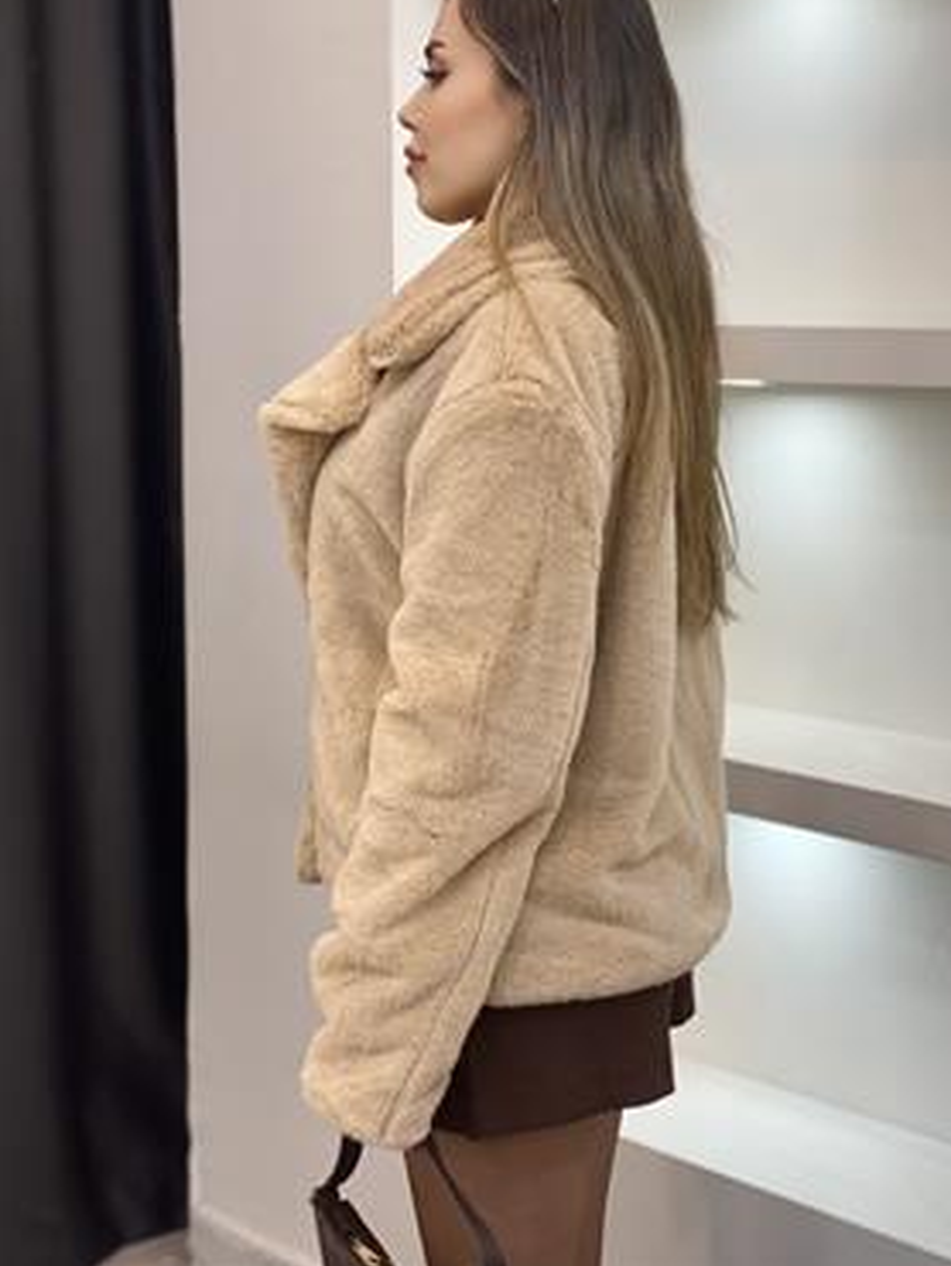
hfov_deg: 25.3
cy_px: 566
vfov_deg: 33.2
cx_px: 496
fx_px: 2122
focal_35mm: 58
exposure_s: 1/100
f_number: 2
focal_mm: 6
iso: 80
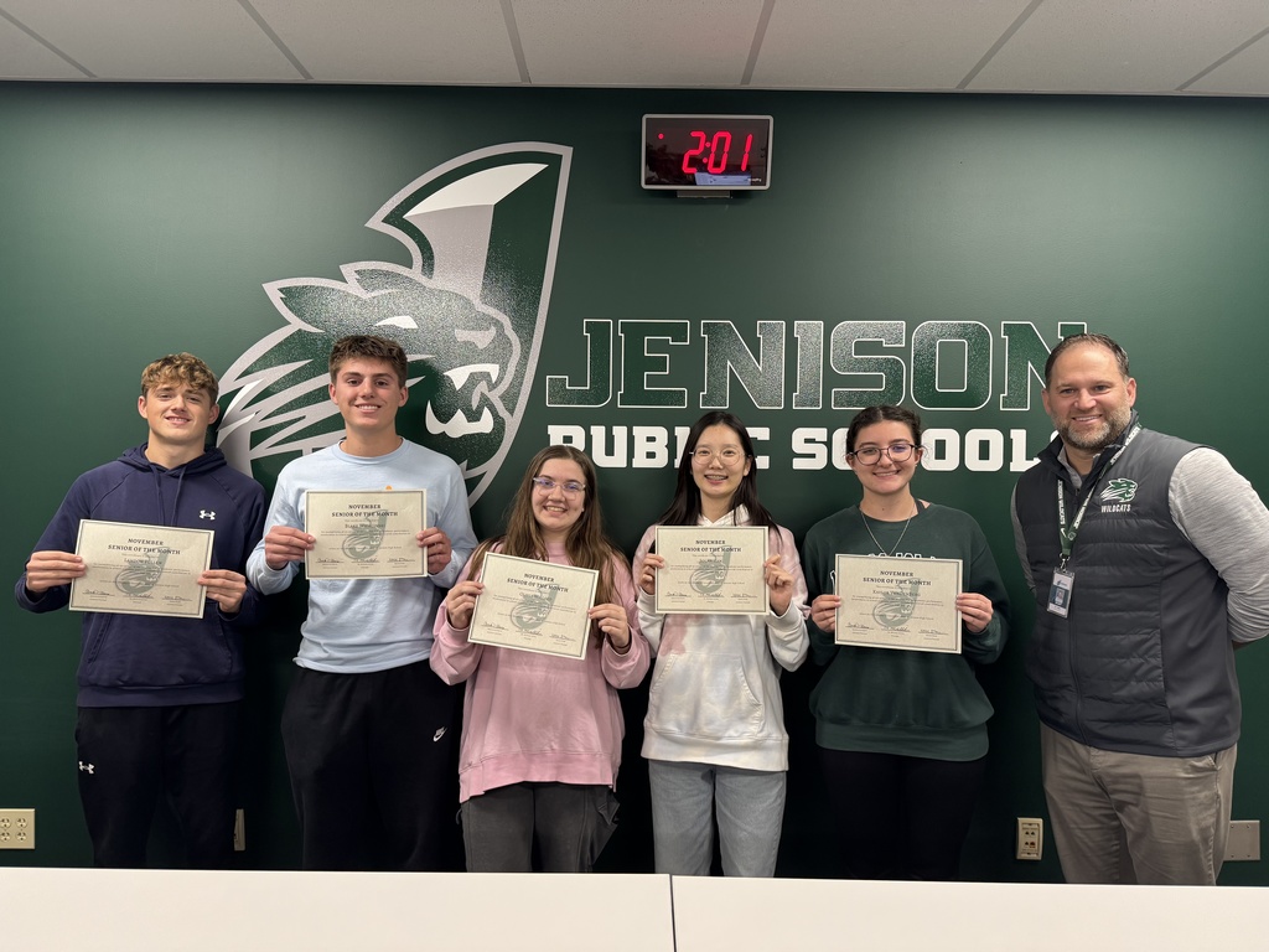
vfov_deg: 56.8
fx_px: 880
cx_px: 634
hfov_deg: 71.6
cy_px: 476
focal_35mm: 24
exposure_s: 1/60
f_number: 1.78
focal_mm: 6.76
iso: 160
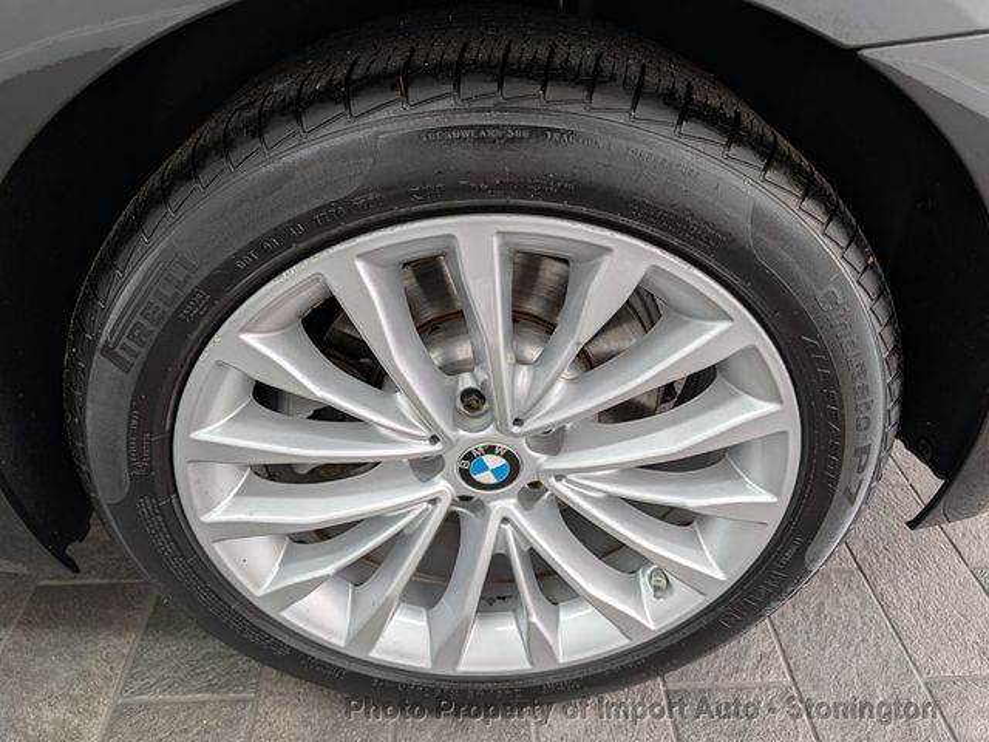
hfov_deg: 71.6
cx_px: 494
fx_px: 686
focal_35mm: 24
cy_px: 371
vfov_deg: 56.8
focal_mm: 6.9
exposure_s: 1/60
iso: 74
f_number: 1.68
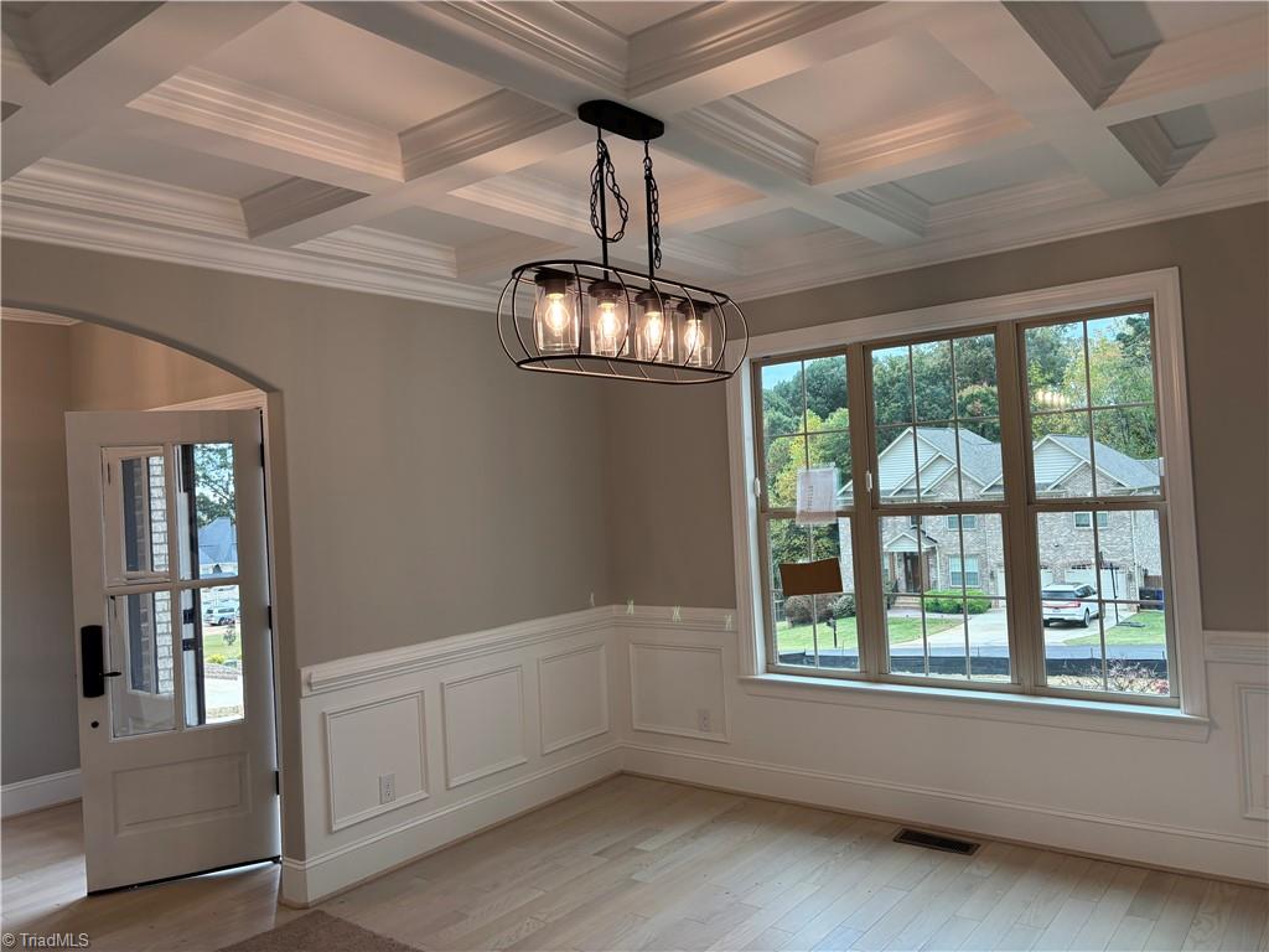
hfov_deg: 67.3
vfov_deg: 53.1
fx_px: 953
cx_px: 634
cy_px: 476
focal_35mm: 26
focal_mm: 5.96
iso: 80
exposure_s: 1/120
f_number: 1.6
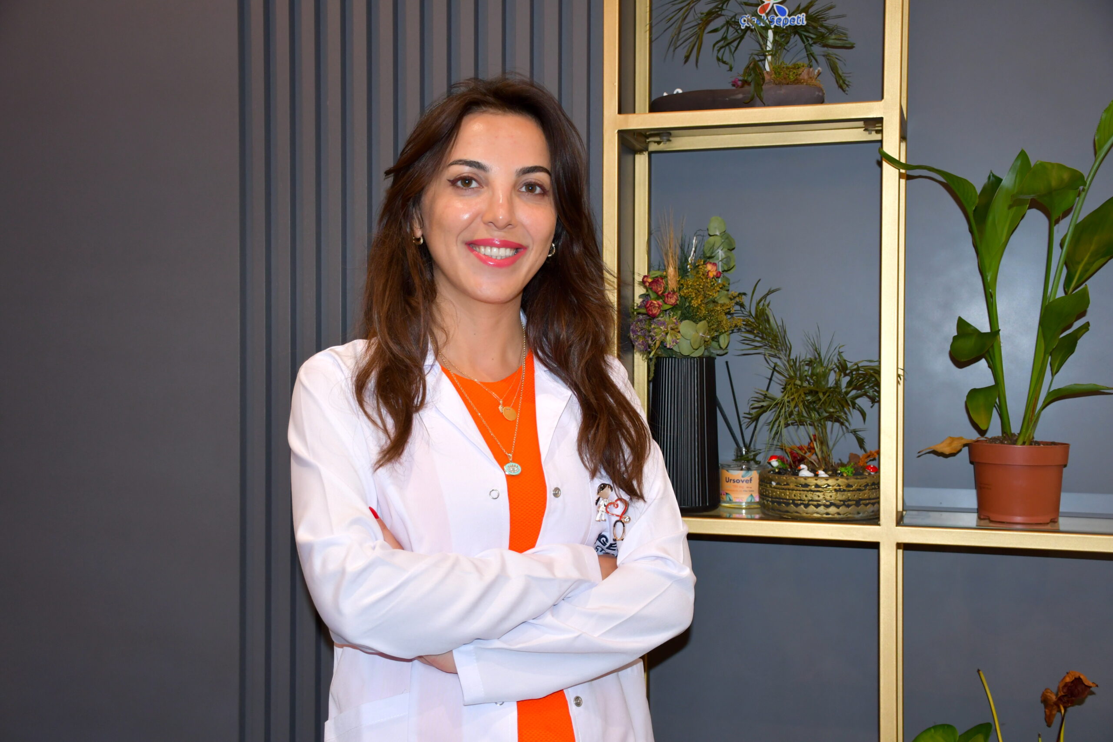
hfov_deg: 48.5
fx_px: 1237
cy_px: 371
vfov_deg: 33.4
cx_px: 556
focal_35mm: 40
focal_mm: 27
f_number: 4
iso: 500
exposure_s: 1/60
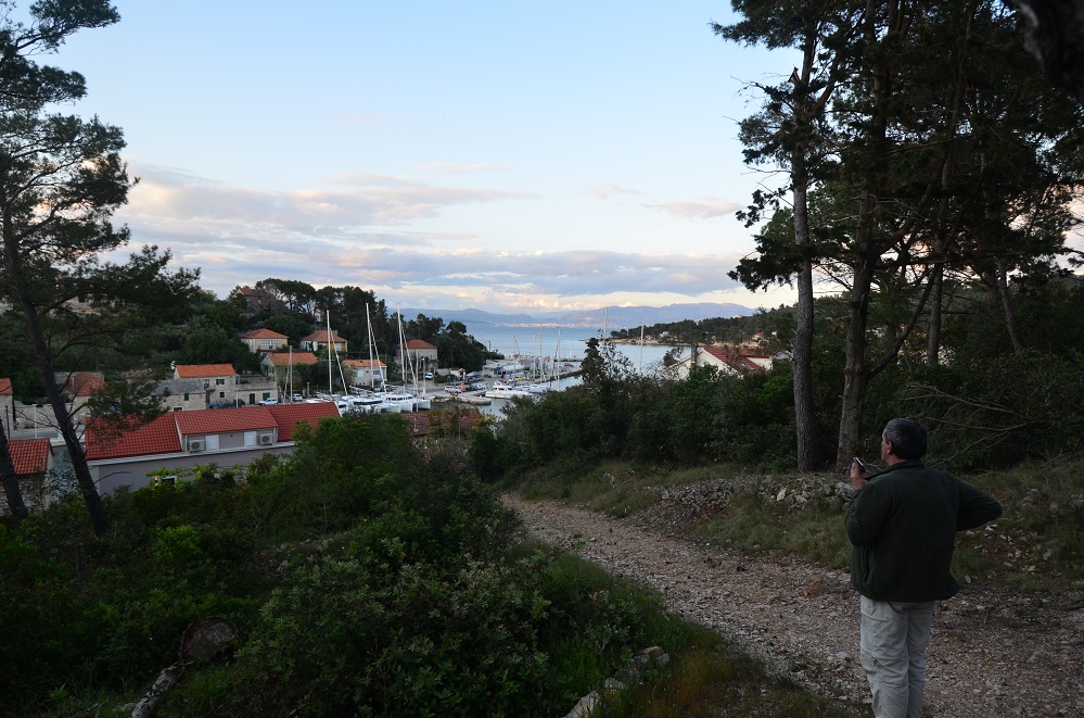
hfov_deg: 85.6
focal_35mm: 20
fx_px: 586
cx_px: 542
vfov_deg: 63.0
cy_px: 359
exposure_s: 1/160
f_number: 5.6
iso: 400
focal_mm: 13
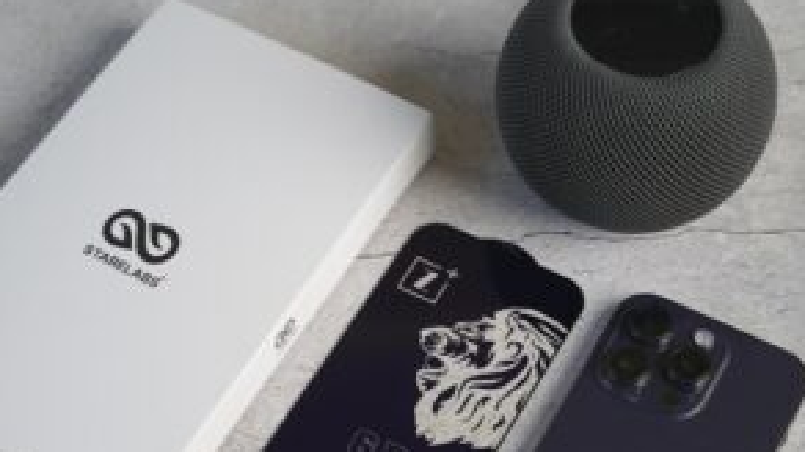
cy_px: 351
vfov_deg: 14.0
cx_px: 414
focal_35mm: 86
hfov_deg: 24.7
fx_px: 1835
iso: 1000
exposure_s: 1/160
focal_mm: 60
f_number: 4
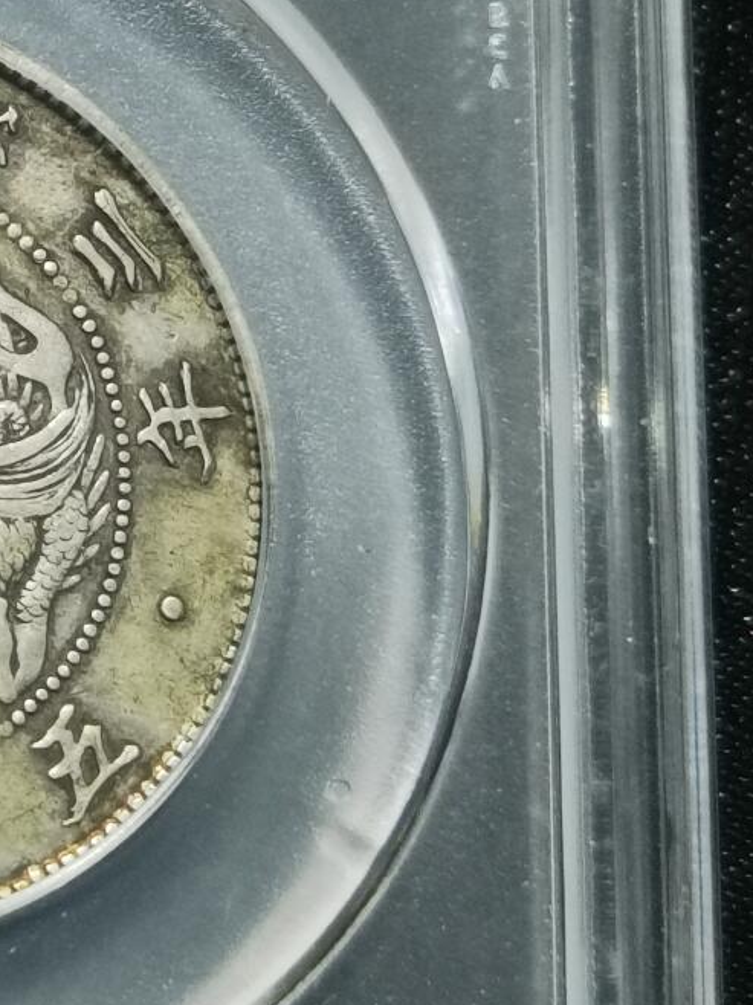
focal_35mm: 156
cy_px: 235
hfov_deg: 9.4
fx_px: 4528
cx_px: -192
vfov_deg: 12.6
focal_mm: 6.67
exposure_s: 1/100
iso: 160
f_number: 1.9
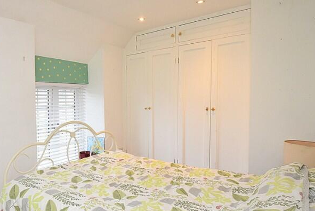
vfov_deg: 49.6
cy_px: 114
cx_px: 104
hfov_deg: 67.4
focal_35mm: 26
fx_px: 228
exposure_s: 1/160
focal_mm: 10
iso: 800
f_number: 4.5
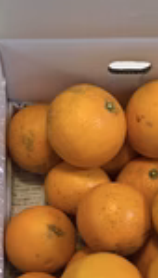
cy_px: 258
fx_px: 622
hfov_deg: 14.5
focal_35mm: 84
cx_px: 56
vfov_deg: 24.4
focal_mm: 4.15
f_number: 2.2
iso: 50
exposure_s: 1/33
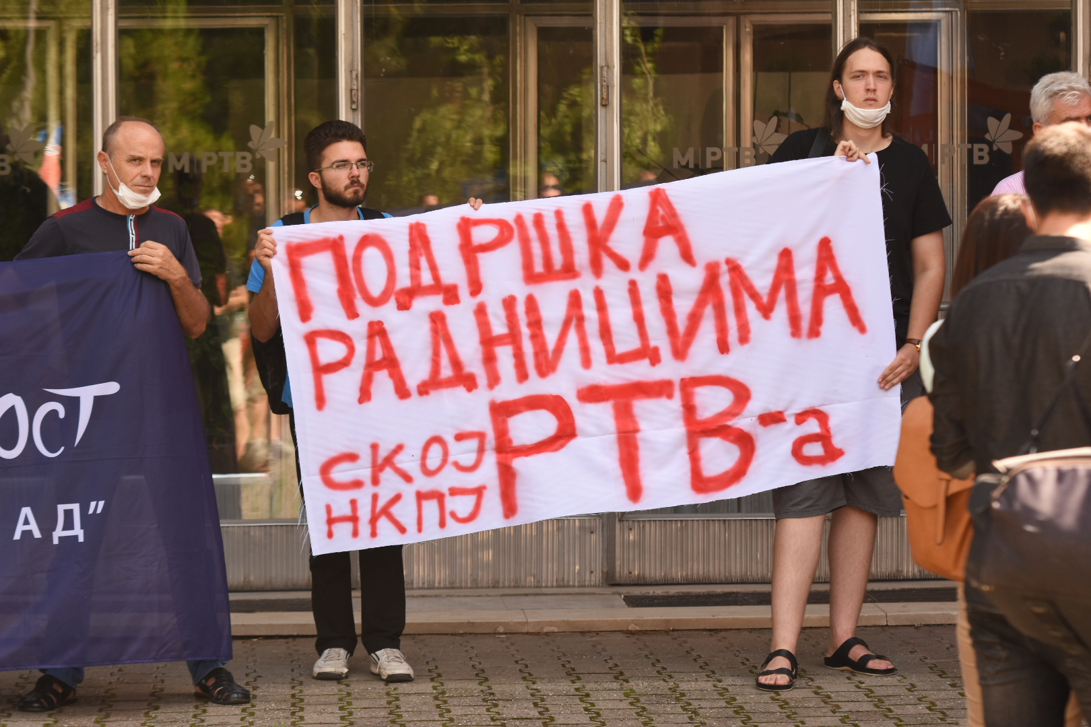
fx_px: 3727
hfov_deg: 16.7
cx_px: 546
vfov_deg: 11.1
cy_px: 364
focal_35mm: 123
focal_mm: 82
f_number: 4
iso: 250
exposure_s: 1/400
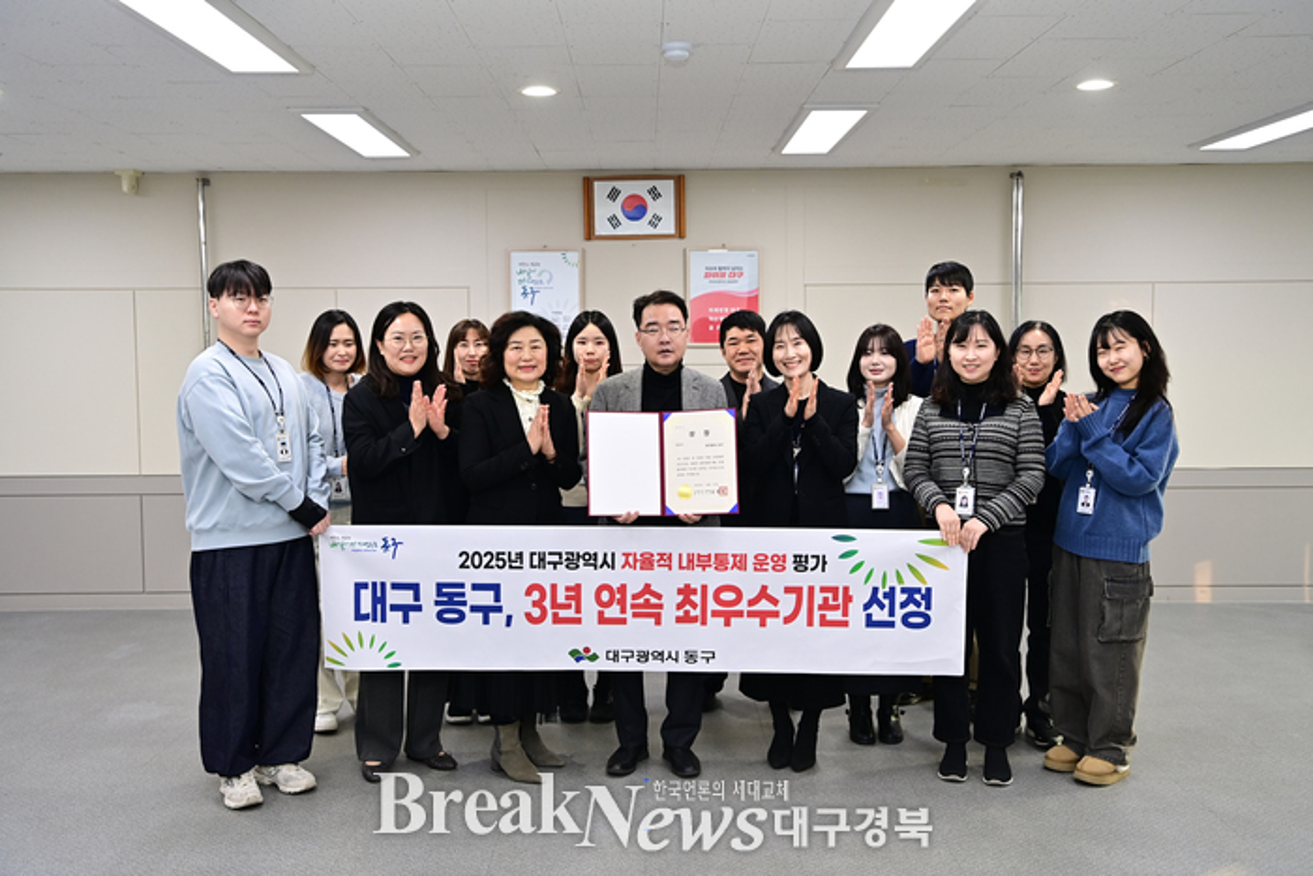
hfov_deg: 53.1
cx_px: 656
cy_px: 438
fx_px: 1313
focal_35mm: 36
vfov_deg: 36.9
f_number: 4
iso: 1600
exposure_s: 1/200
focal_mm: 36
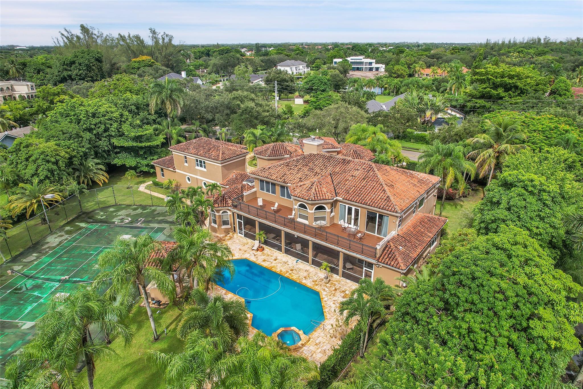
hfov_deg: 78.6
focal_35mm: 22
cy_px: 194
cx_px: 292
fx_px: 356
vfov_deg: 57.2
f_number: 2.8
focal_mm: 8.38
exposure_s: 1/1500
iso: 130
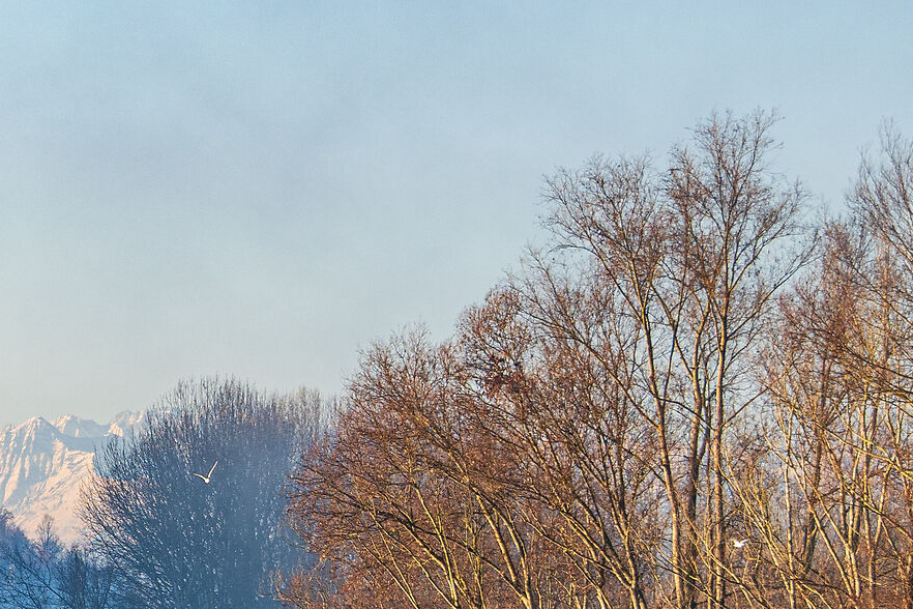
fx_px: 8175
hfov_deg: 6.4
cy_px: 612
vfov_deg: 4.3
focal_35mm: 322
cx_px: -206
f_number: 6
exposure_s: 1/320
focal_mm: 79
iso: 100
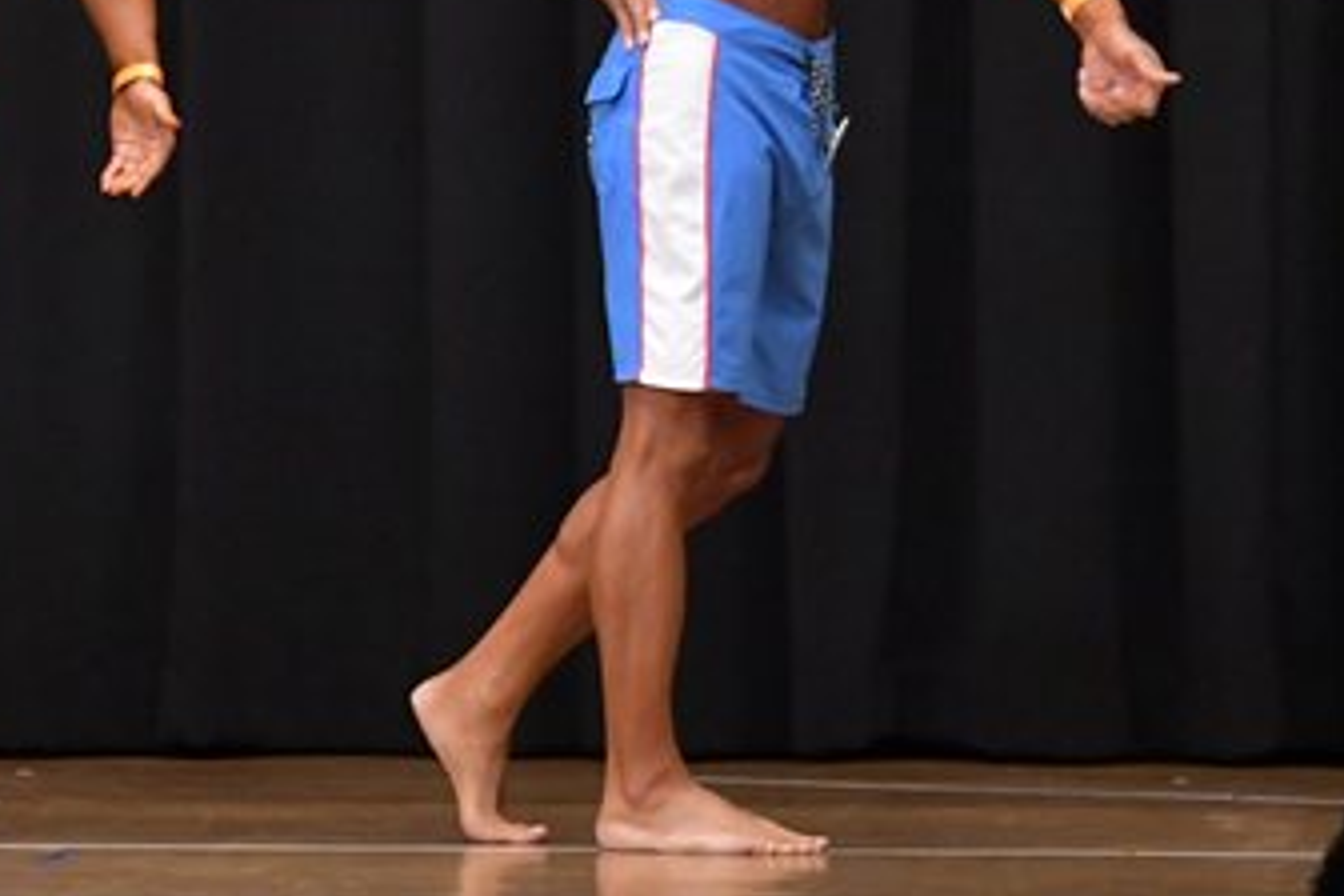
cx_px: -98
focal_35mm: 422
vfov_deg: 3.3
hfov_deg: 4.9
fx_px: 15753
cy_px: 204
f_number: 5.6
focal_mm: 122
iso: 6400
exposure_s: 1/400
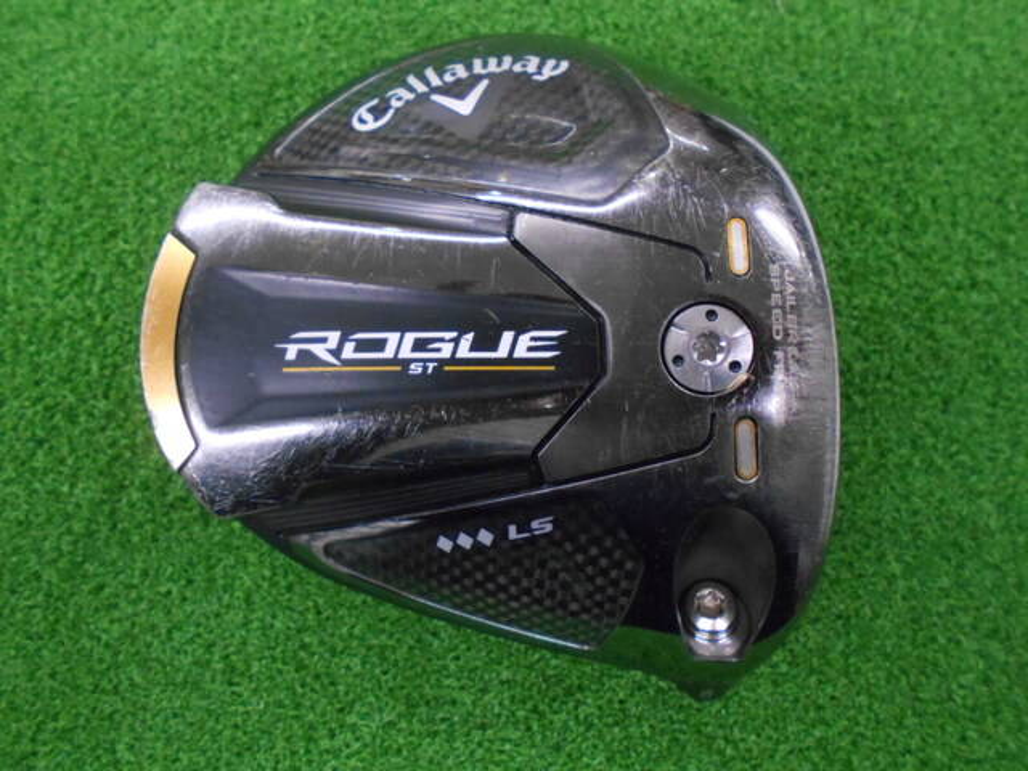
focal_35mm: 26
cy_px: 386
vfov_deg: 53.1
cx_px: 514
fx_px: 772
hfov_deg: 67.3
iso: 800
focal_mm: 4.6
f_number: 3.2
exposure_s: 1/60
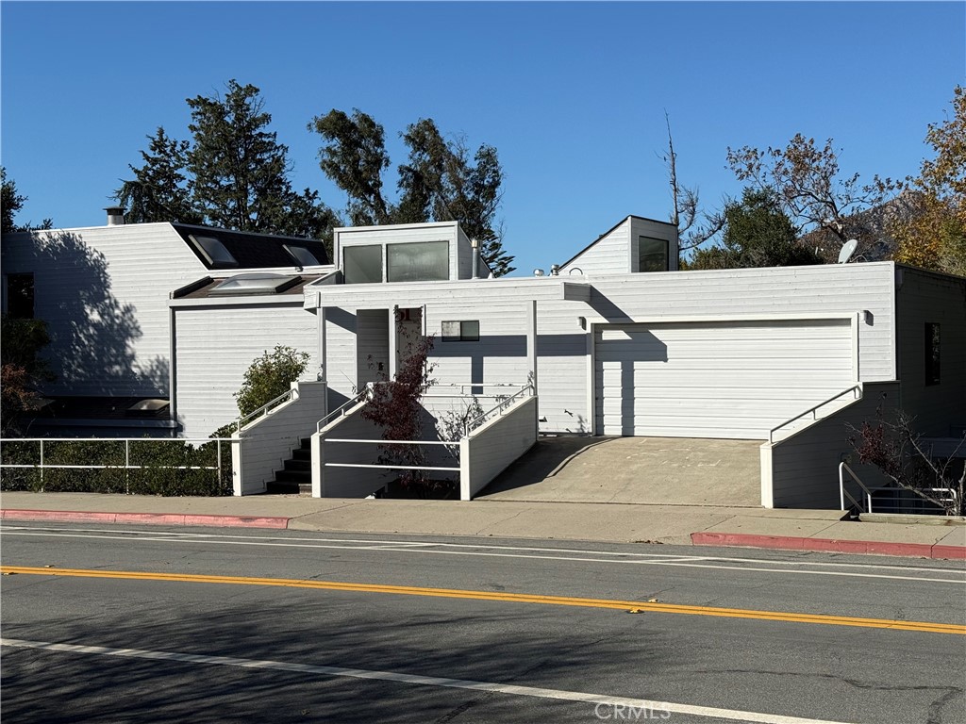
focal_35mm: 48
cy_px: 362
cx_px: 483
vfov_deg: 30.3
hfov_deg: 39.7
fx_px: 1339
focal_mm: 6.76
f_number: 1.78
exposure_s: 1/8772
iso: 64
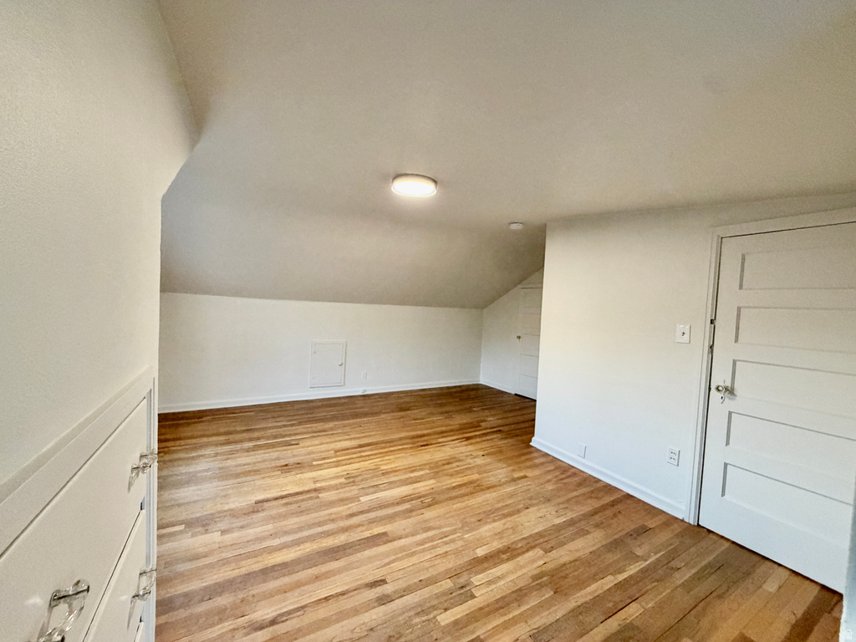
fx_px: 346
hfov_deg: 102.1
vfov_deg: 85.7
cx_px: 428
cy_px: 321
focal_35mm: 14
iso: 400
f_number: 2.2
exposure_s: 1/60
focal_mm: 2.22
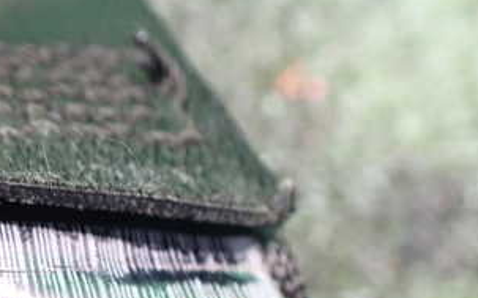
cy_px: 348
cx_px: 28
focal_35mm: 63
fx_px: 820
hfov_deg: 30.7
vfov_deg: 19.5
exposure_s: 1/30
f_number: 2.3
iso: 800
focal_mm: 5.4
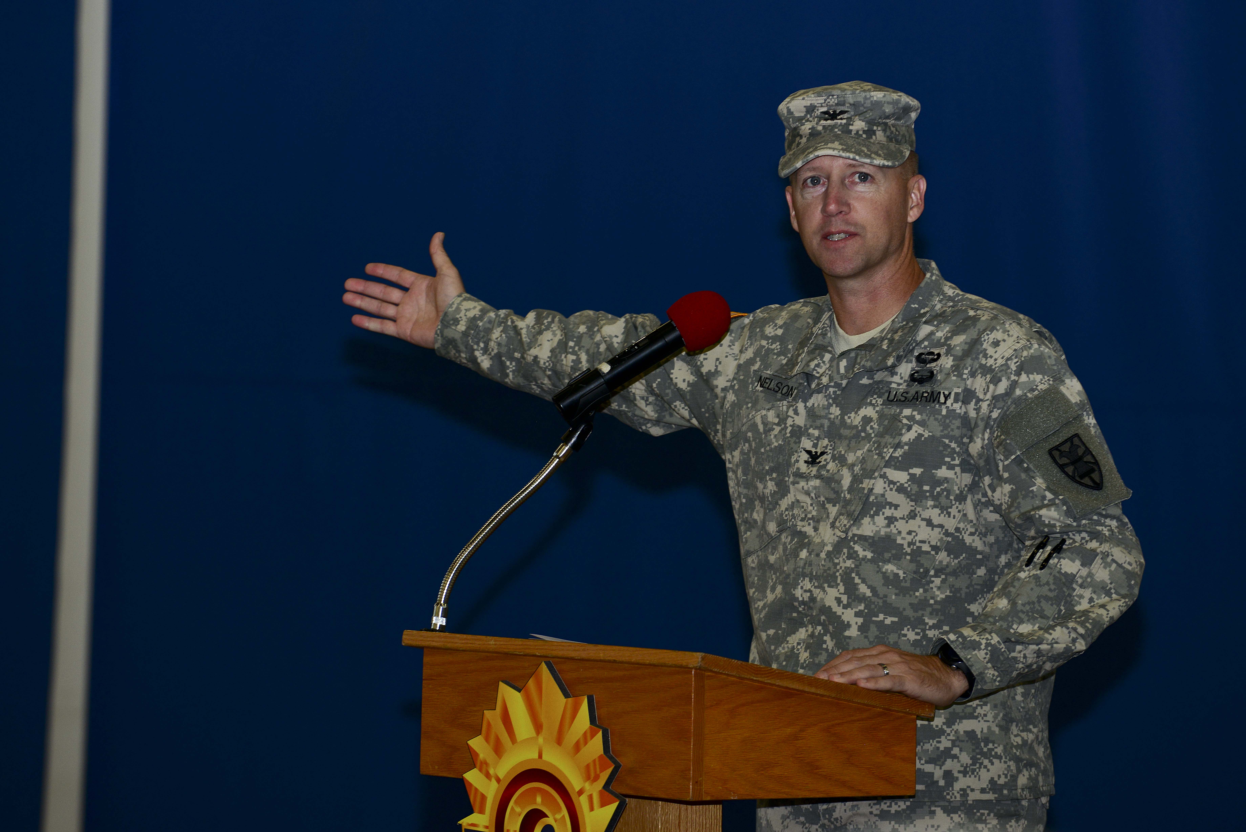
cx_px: 623
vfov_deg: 6.9
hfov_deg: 10.3
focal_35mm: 200
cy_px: 416
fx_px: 6924
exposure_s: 1/160
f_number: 5
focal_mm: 200
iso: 400
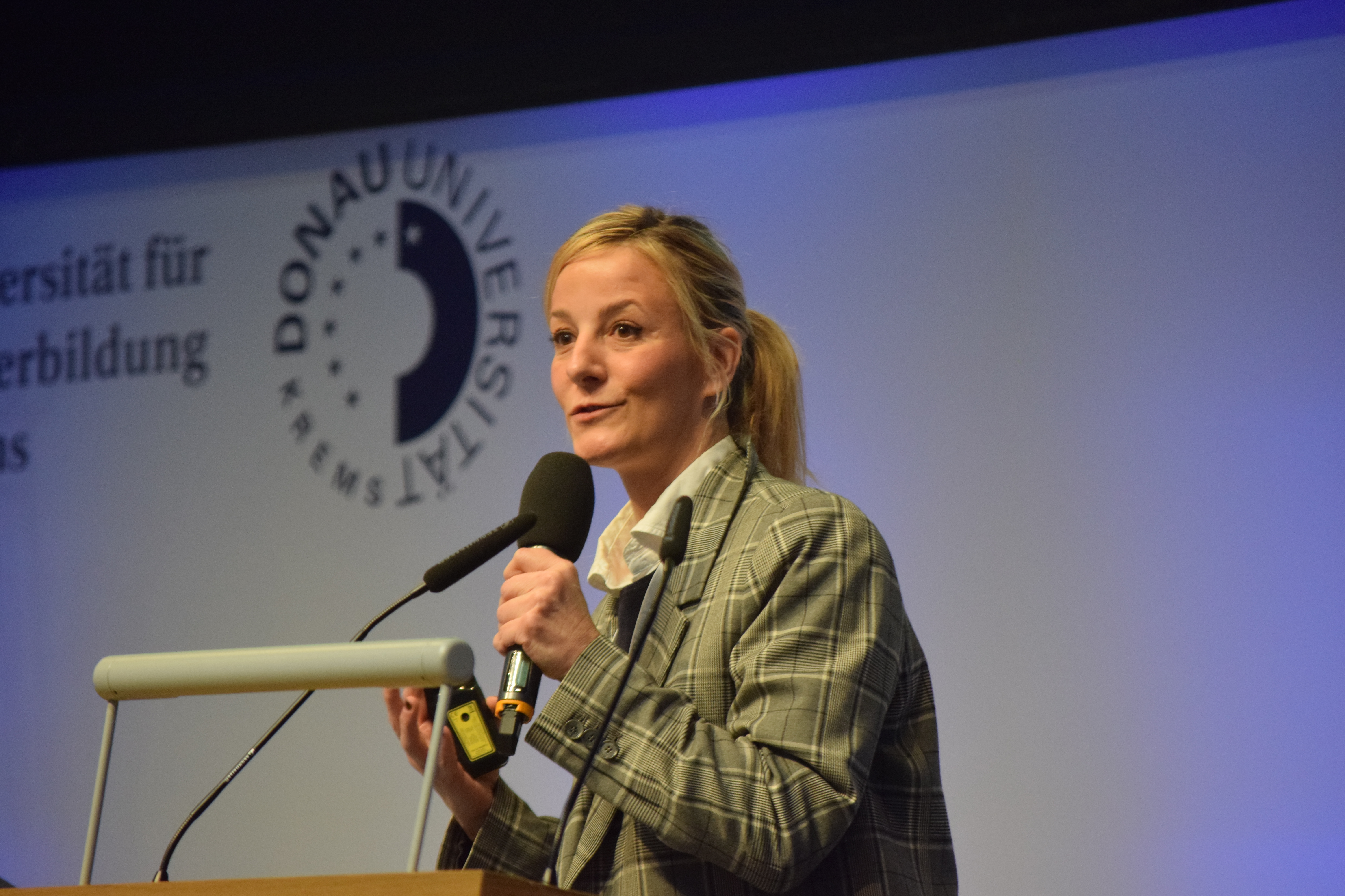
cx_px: 672
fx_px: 5884
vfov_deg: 8.7
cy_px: 448
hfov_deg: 13.0
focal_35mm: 158
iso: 1250
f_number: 4.5
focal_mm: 105
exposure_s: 1/200
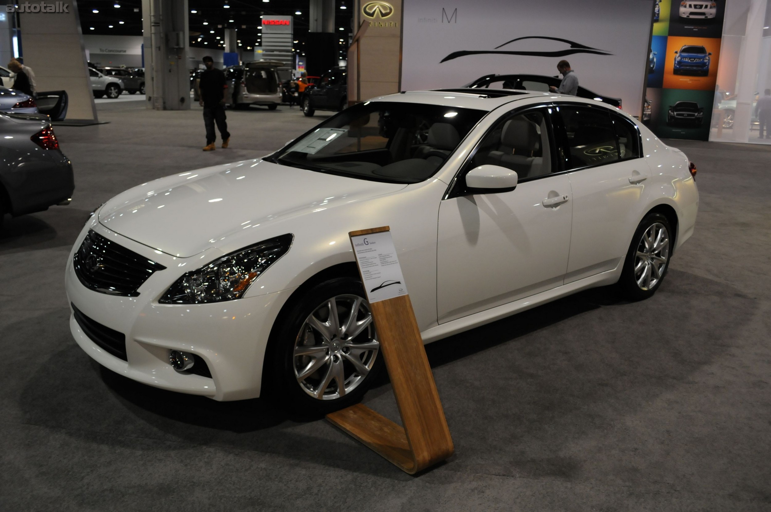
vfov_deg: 39.9
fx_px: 706
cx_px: 386
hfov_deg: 57.3
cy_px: 256
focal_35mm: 33
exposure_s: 1/100
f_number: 5
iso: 800
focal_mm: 22
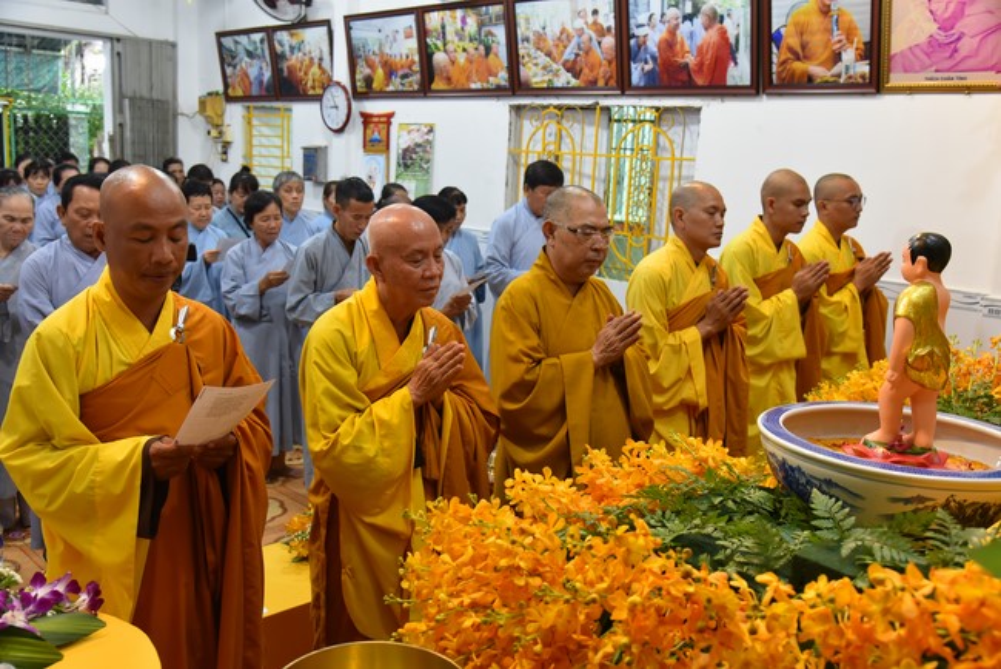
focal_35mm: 34
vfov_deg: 38.9
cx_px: 500
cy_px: 334
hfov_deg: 55.8
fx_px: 946
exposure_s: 1/100
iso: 1600
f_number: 5
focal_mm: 34
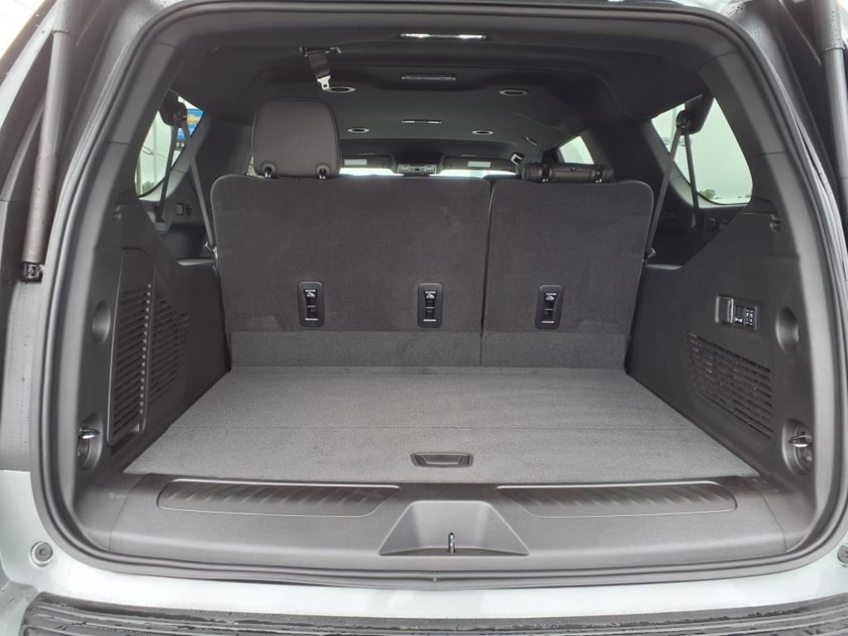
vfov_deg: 51.4
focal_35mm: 27
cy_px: 318
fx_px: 661
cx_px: 424
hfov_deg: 65.3
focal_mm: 3.58
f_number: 1.9
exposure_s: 1/120
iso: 40
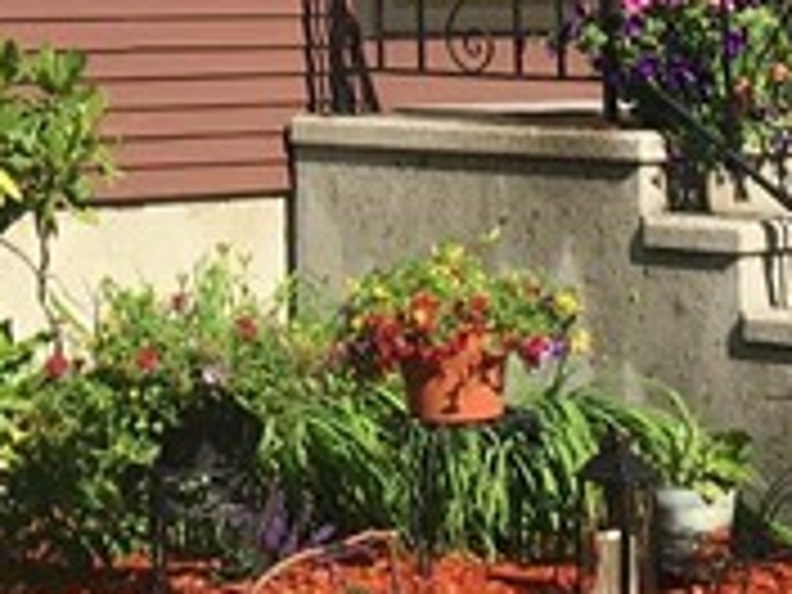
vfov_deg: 8.4
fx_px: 3867
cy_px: -486
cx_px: -104
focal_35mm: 169
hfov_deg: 11.5
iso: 25
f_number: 2.2
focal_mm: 4.15
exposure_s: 1/1326
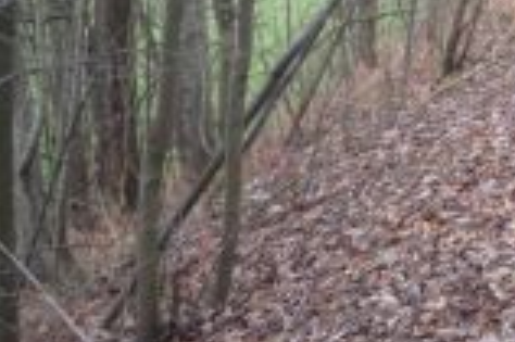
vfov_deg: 13.2
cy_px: -68
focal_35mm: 101
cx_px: 772
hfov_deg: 18.0
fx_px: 1443
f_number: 3.3
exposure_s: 1/30
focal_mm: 5.2
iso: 125
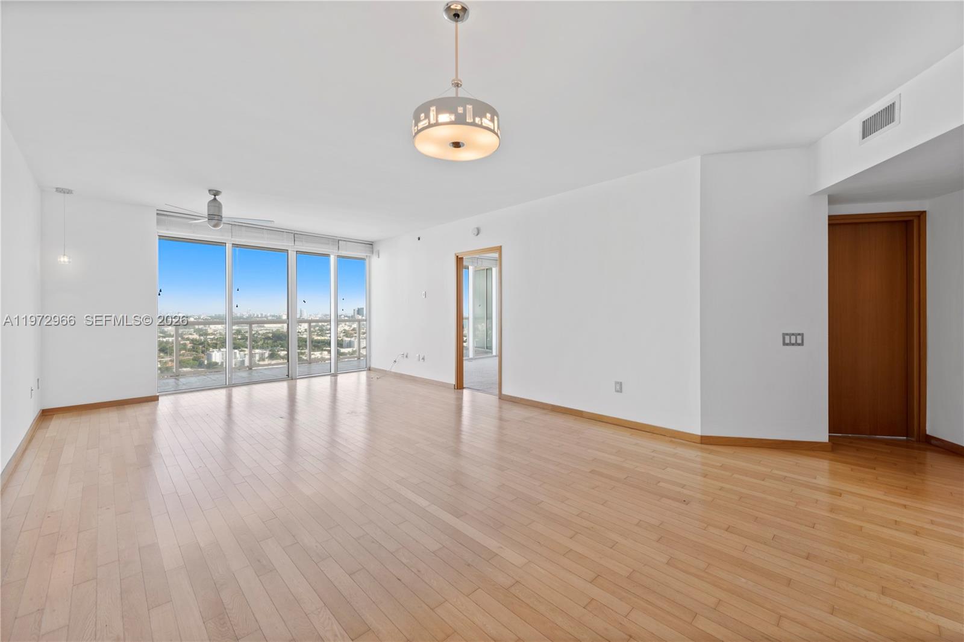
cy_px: 321
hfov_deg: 104.3
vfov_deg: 81.2
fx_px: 375
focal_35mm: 14
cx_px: 482
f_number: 8
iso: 100
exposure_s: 1/8
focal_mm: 14
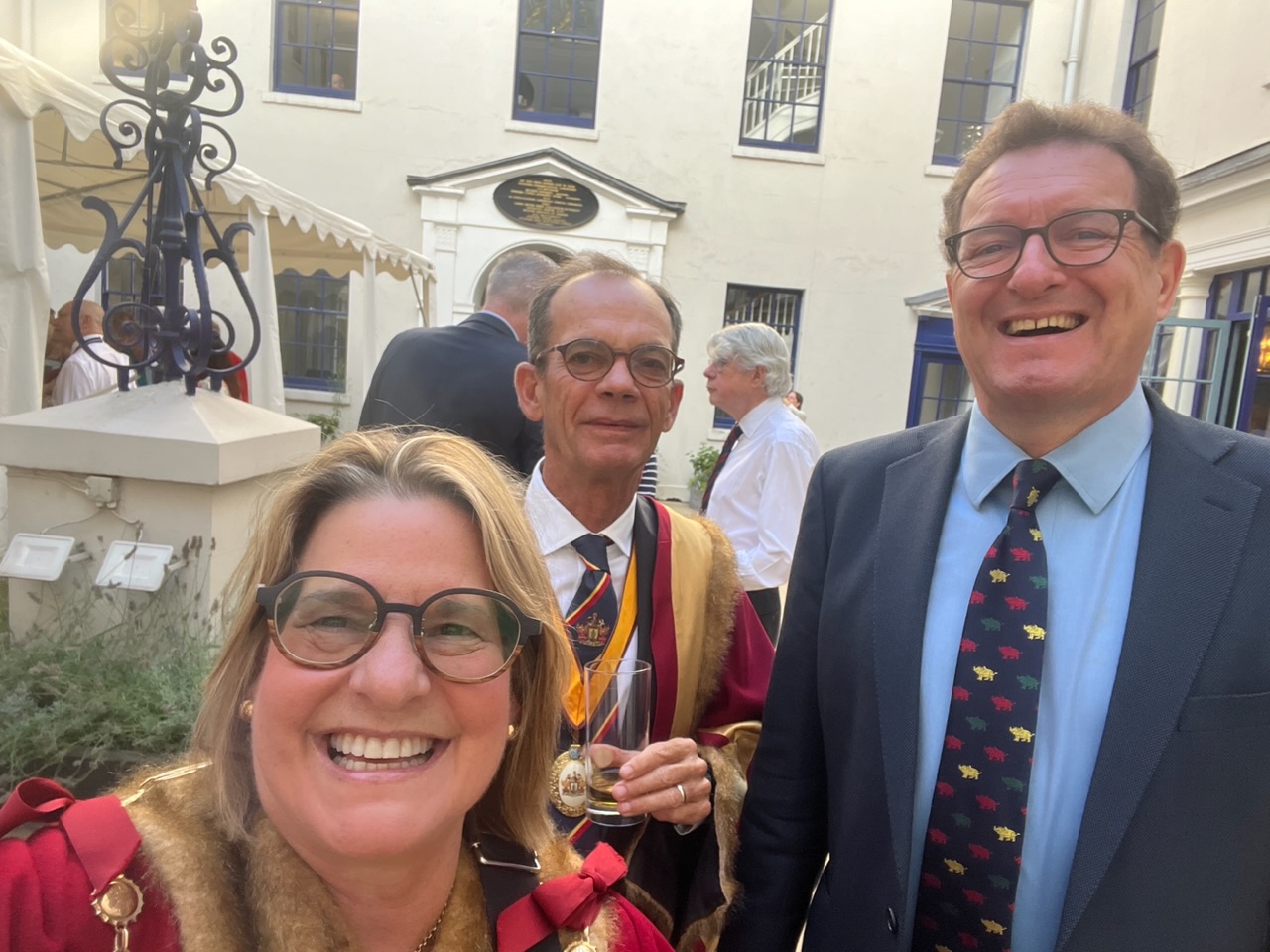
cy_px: 476
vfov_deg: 58.9
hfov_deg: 73.9
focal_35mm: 23
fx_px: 844
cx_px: 635
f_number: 2.2
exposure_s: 1/121
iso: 80
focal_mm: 2.71
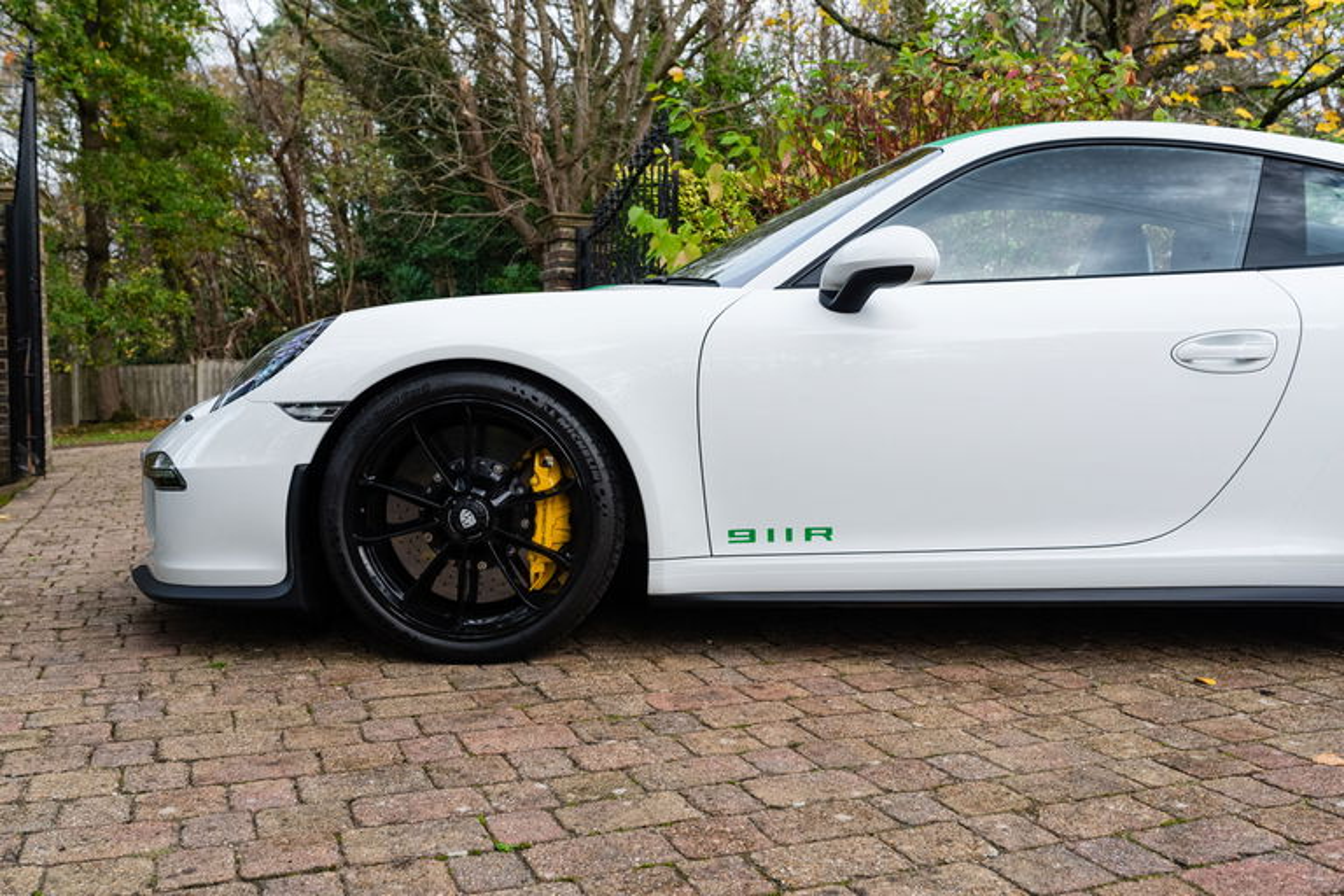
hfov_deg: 54.4
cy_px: 448
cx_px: 672
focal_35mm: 35
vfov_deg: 37.9
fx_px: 1307
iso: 640
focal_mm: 35
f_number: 7.1
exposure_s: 1/80
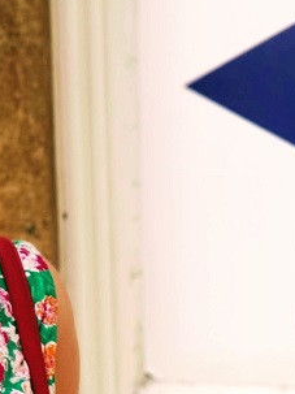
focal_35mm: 206
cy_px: 521
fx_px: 2342
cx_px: 157
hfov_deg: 7.2
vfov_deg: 9.4
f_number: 2.4
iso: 25
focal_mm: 6
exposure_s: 1/101
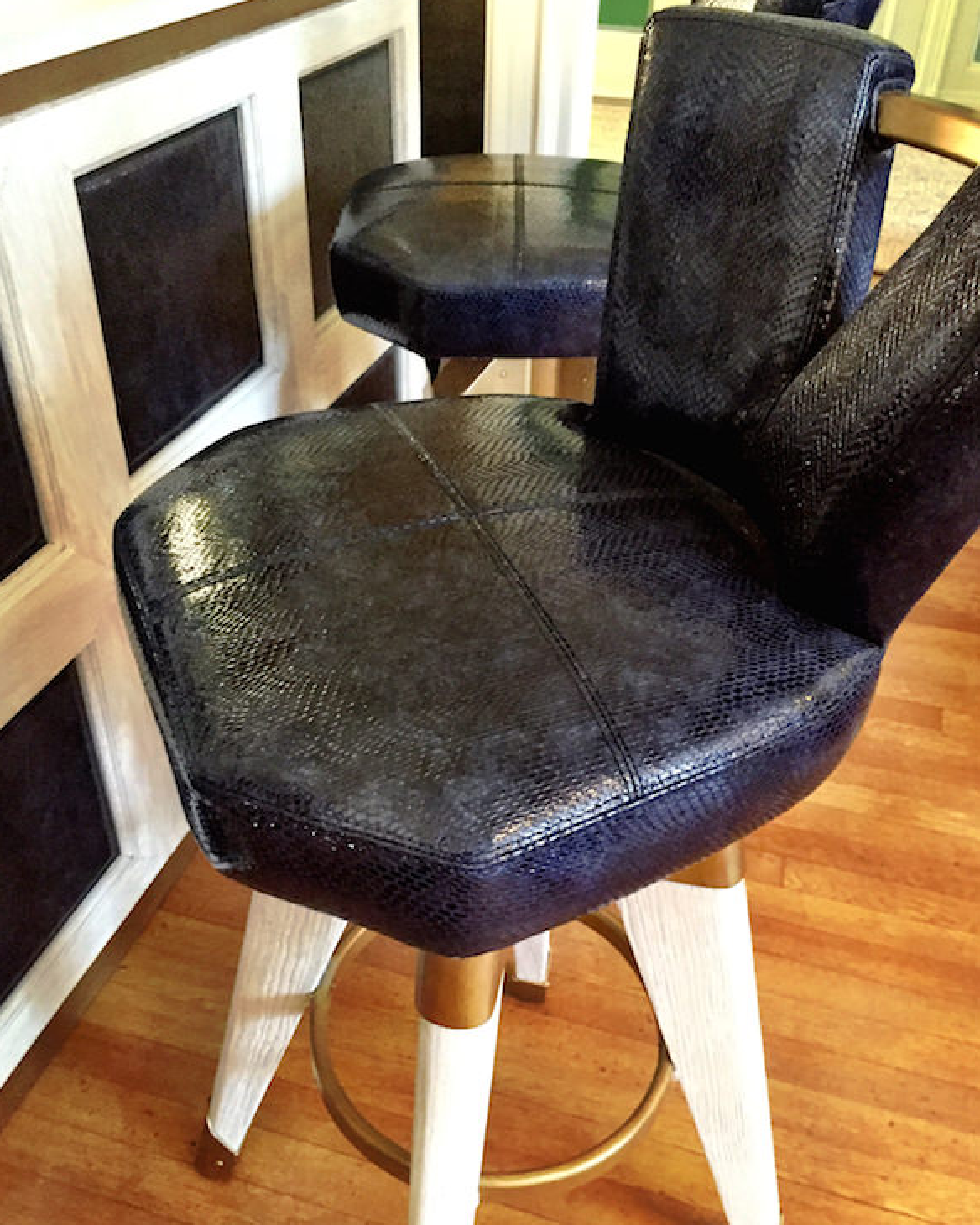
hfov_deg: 47.1
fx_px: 1124
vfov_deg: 57.1
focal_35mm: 31
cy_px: 649
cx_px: 498
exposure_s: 1/15
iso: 1250
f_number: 2.2
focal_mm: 4.15
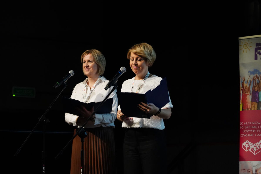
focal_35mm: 105
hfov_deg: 19.5
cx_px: 130
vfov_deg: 13.0
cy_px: 87
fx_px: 761
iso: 16000
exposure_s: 1/320
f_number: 4
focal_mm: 105
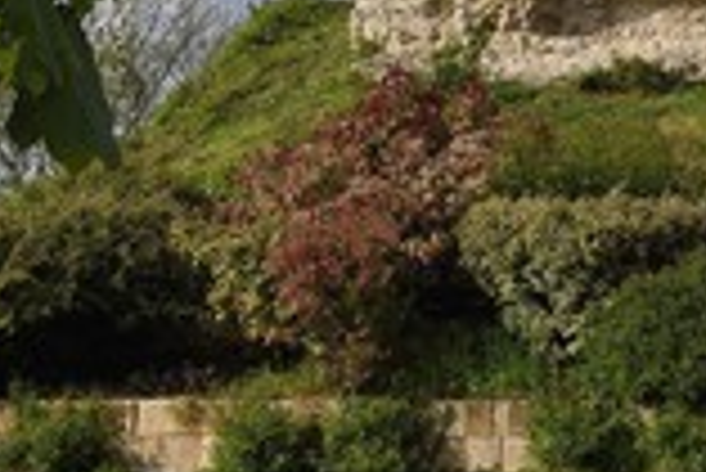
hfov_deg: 14.2
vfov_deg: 9.7
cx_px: 881
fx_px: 2728
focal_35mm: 139
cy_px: -94
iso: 200
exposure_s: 1/250
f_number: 13
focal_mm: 52
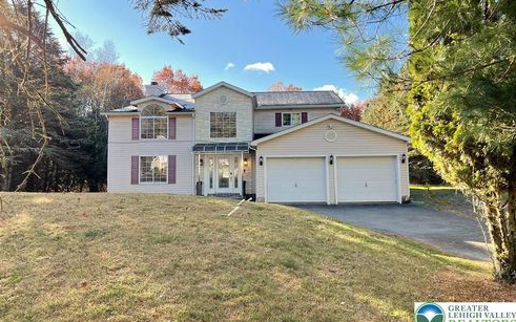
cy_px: 140
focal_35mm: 27
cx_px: 256
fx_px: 380
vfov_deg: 45.9
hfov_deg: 68.4
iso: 32
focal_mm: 5.1
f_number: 1.6
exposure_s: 1/505
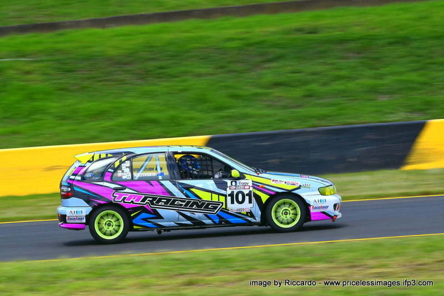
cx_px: 222
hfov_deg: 5.7
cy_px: 148
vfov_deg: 3.8
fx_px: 4441
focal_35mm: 360
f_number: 13
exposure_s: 1/320
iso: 200
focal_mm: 240
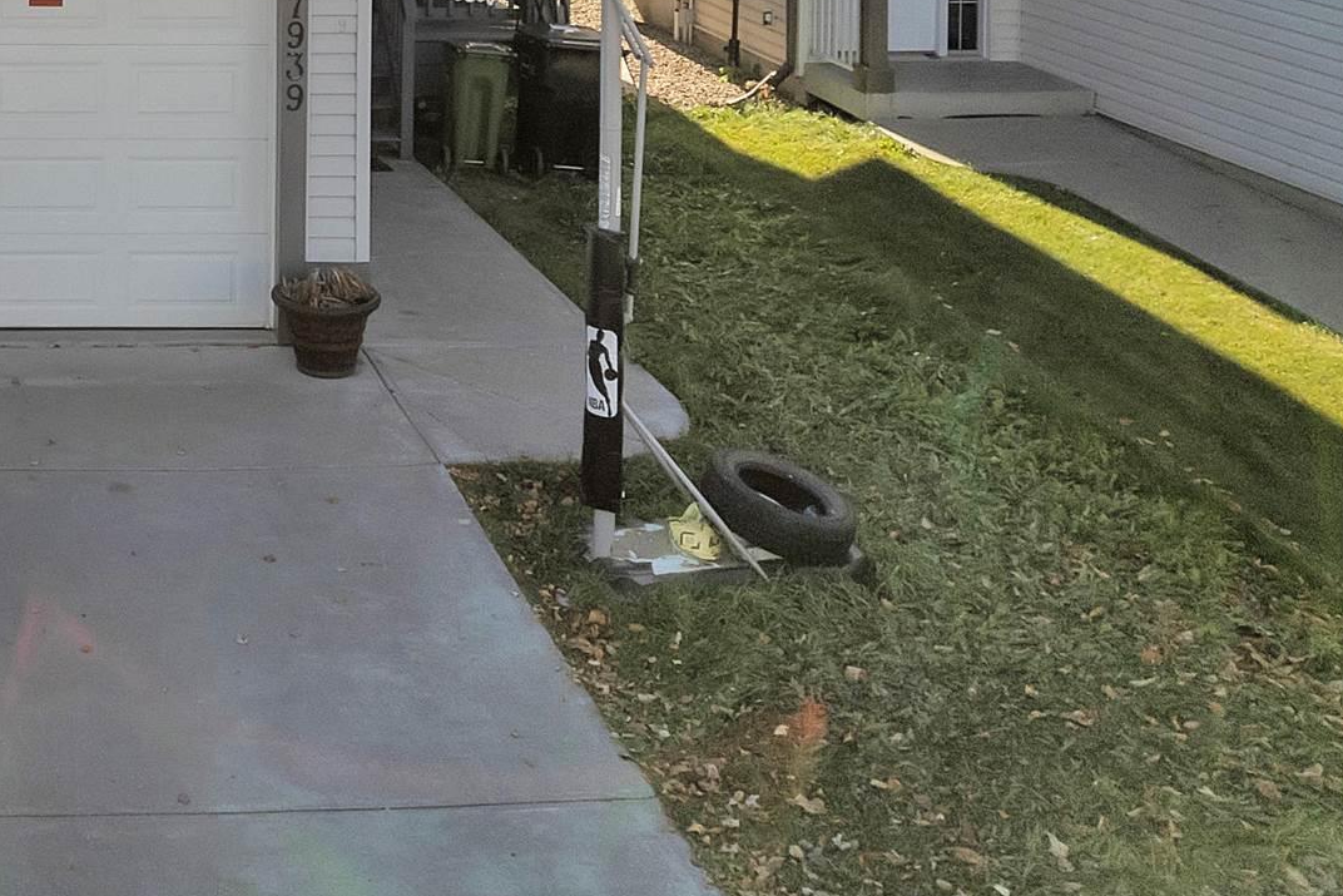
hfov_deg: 28.3
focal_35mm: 63
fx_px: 2350
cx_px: -223
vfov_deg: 19.5
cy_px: -340
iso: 100
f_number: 2.4
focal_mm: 8.38
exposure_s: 1/2000
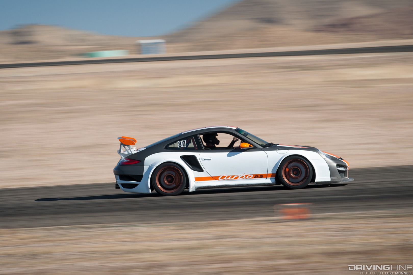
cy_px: 138
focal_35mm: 145
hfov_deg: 14.2
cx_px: 206
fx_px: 1663
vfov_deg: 9.5
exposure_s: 1/80
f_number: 11
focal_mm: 145
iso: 100
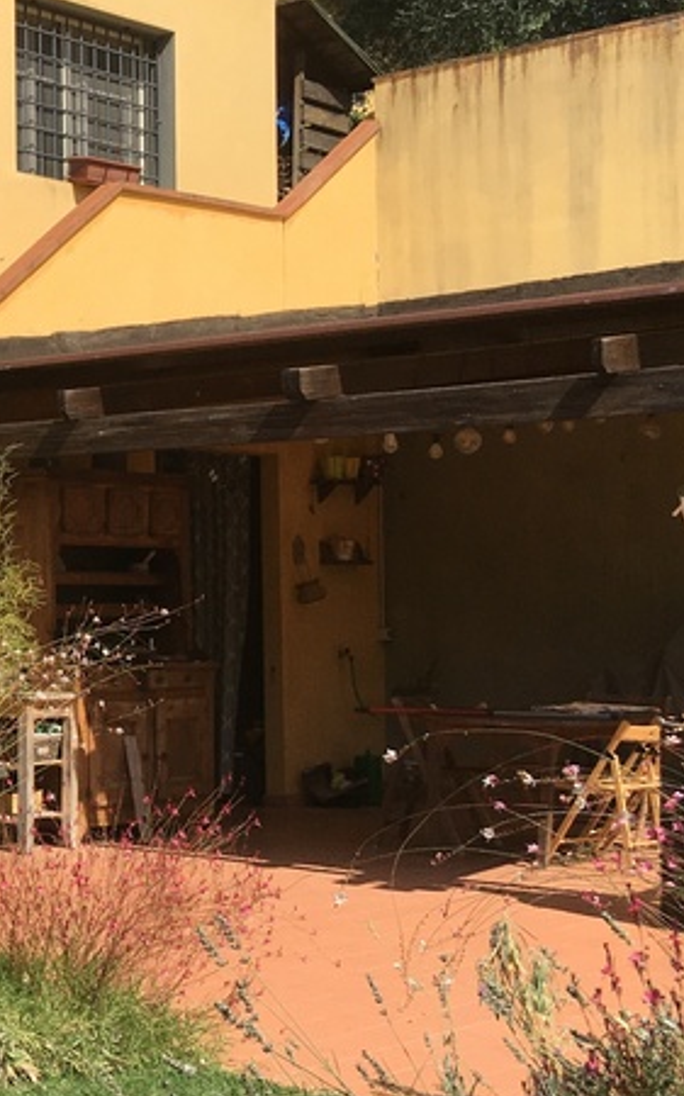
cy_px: 614
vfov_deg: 29.4
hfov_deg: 16.2
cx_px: -470
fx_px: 2089
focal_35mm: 70
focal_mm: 4.15
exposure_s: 1/2404
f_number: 2.2
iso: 25
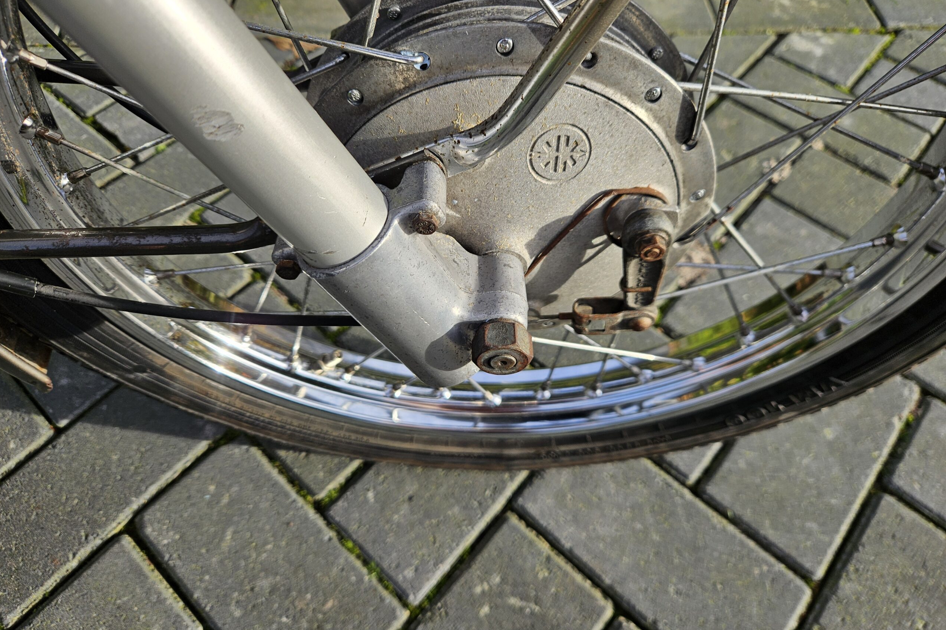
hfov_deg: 73.7
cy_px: 288
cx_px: 472
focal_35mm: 24
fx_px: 631
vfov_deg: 53.1
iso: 25
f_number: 1.8
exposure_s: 1/978
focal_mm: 5.4
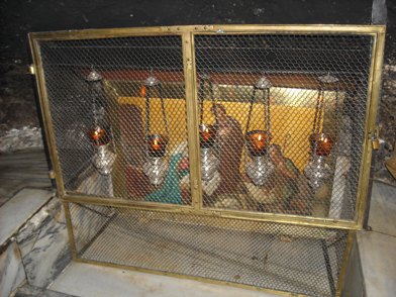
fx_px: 400
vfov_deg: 40.7
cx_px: 198
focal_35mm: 35
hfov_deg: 52.6
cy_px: 148
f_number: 2.8
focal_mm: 5.7
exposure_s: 1/60
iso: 200
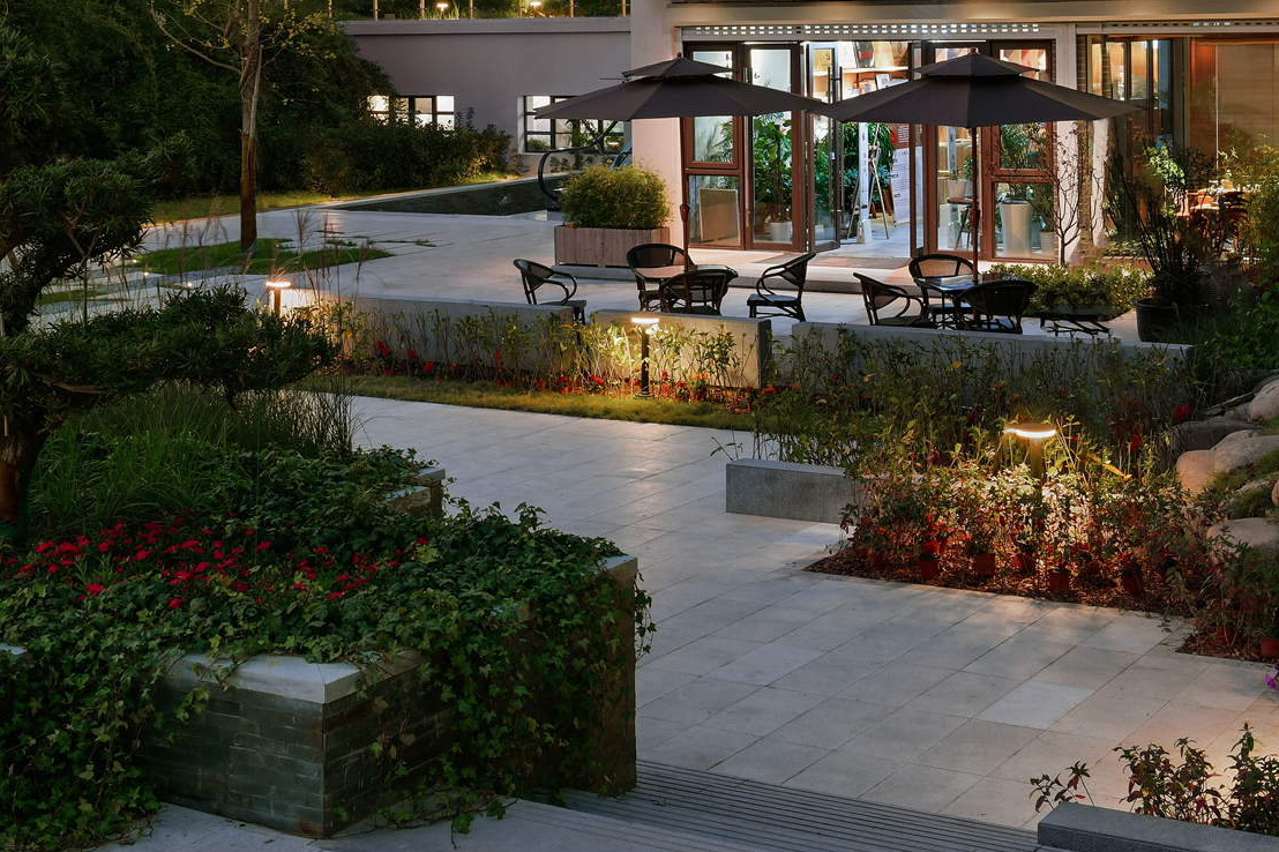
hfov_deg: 31.0
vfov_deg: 20.4
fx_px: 2308
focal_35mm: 65
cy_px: 70
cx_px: 594
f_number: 11
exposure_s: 2.5
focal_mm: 32
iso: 200
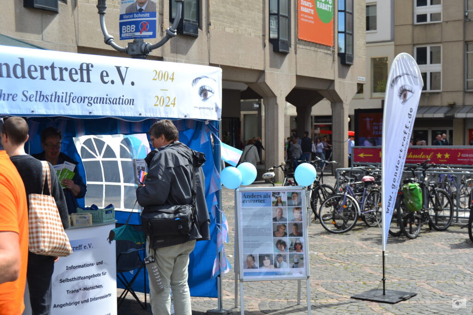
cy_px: 158
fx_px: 670
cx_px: 236
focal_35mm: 51
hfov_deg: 38.9
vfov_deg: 26.5
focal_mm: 34
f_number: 8
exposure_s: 1/250
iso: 100
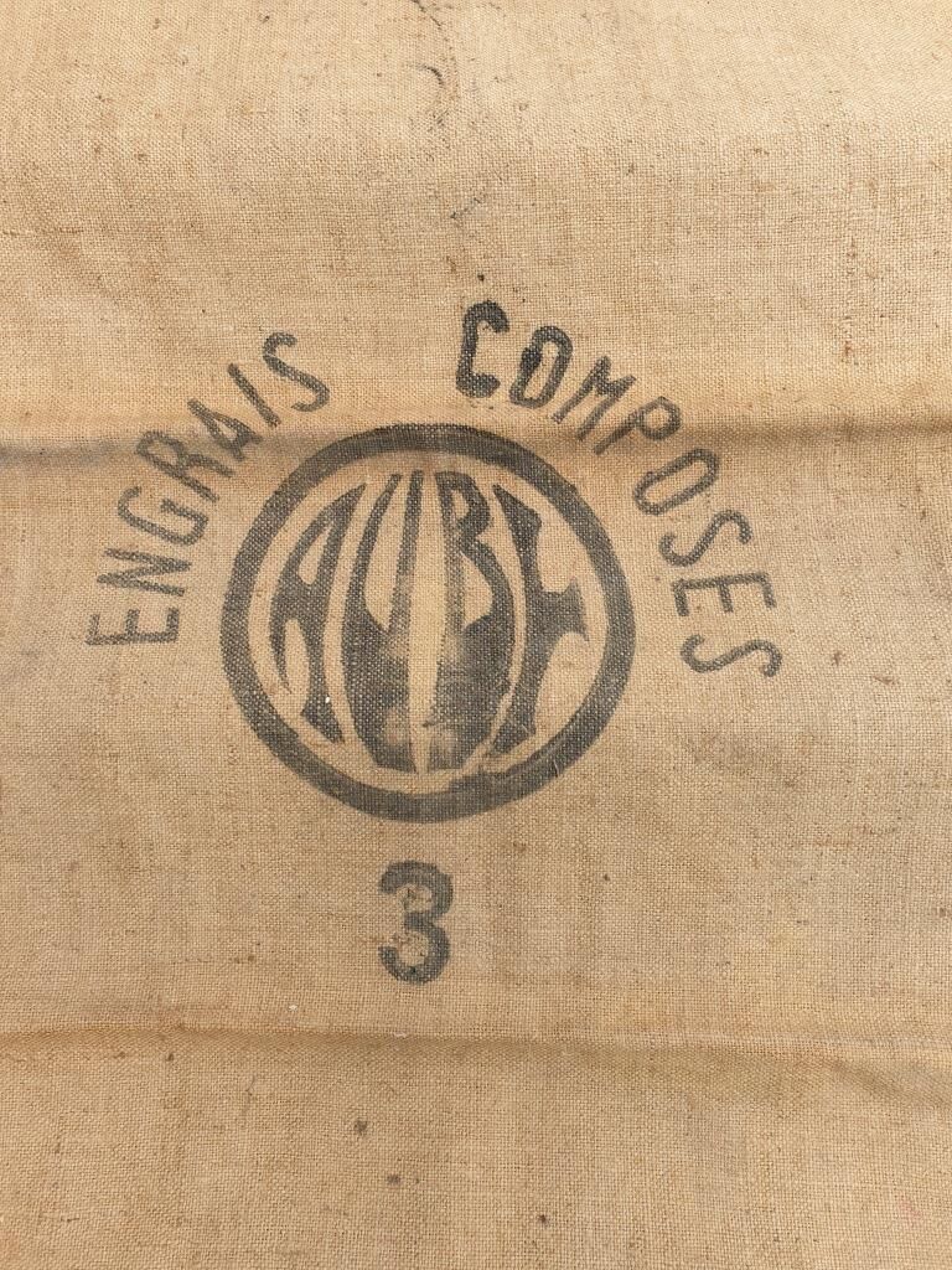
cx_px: 476
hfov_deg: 53.1
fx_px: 953
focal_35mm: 26
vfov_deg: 67.3
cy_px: 635
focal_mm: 4.3
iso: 50
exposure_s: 1/179
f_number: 2.4
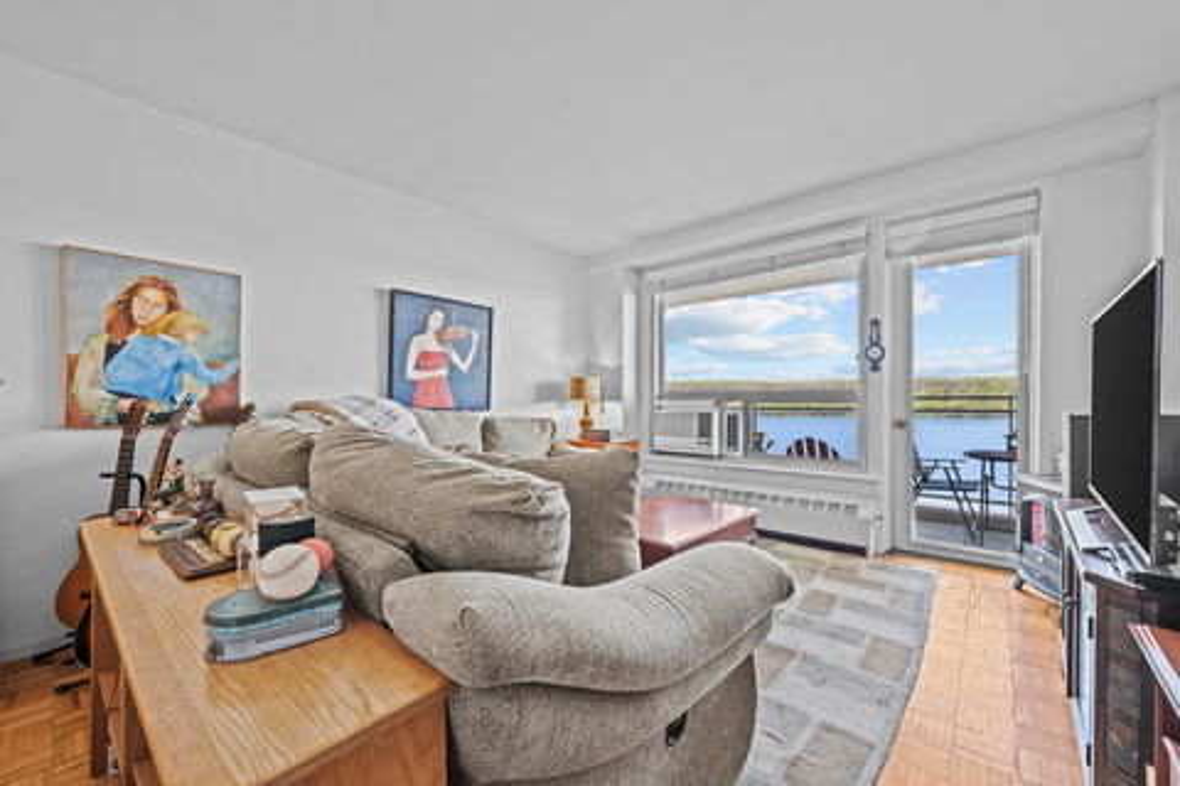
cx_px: 590
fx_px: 459
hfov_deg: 104.3
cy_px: 393
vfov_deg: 81.2
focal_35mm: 14
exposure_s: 1/2
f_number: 9.5
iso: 250
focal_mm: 14
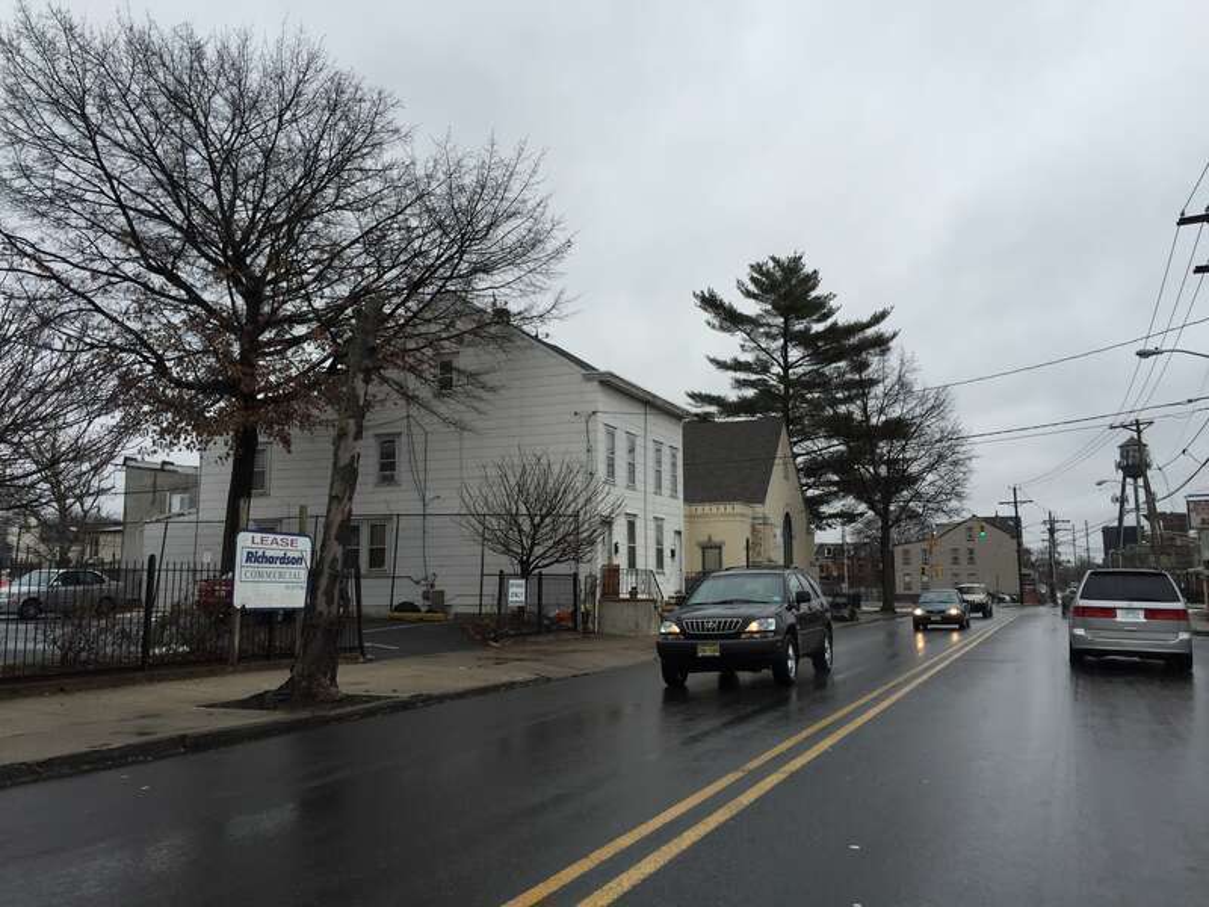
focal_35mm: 29
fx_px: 1013
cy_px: 454
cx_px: 604
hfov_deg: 61.7
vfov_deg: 48.2
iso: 32
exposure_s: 1/618
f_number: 2.2
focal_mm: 4.15
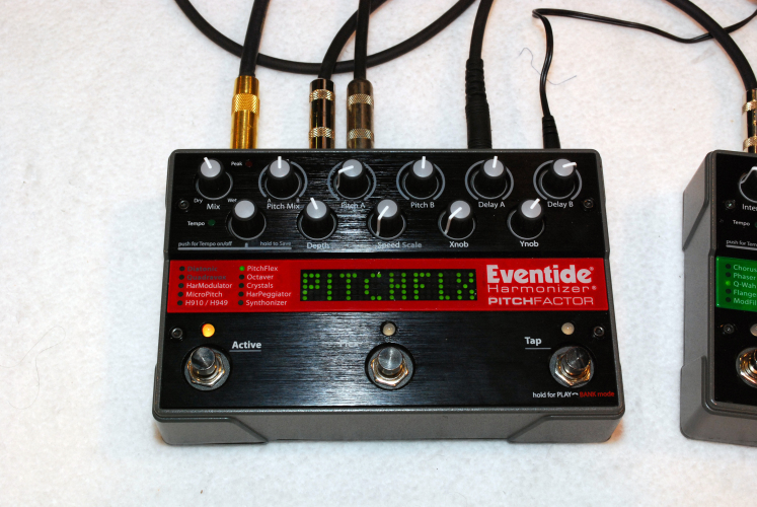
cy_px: 254
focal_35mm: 54
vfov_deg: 25.1
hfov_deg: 36.8
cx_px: 378
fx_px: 1137
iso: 640
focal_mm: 36
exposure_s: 1/60
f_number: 10
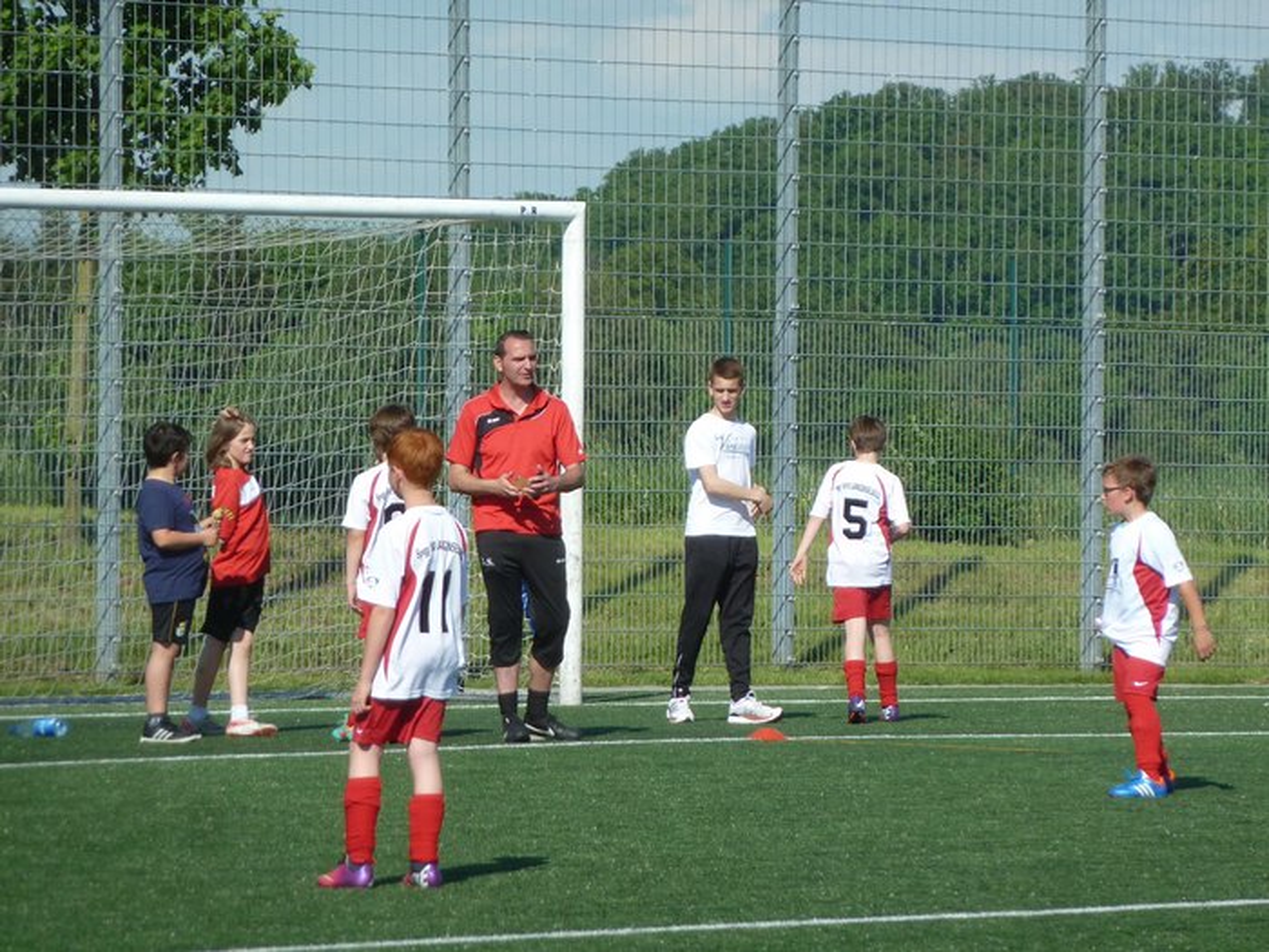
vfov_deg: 5.0
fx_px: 10998
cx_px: 634
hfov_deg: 6.6
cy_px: 476
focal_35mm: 300
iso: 160
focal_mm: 49.2
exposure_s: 1/800
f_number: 4.9
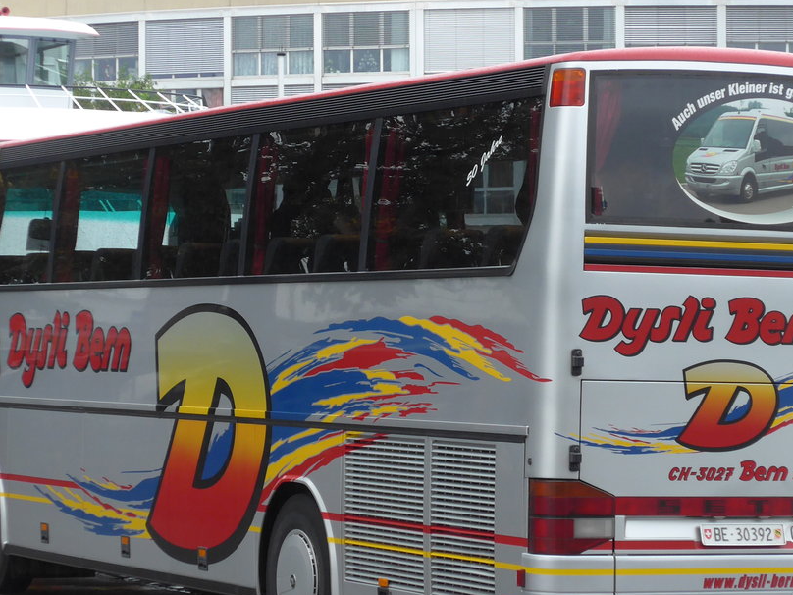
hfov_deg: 12.9
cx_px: 415
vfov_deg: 9.7
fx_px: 3505
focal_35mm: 153
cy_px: 335
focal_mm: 20.4
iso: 200
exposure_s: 1/80
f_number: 4.8
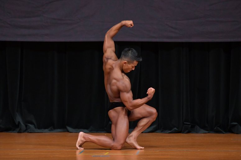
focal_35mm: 315
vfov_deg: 4.4
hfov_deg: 6.5
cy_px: 80
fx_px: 2108
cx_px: 120
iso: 4000
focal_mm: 210
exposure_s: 1/400
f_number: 5.6
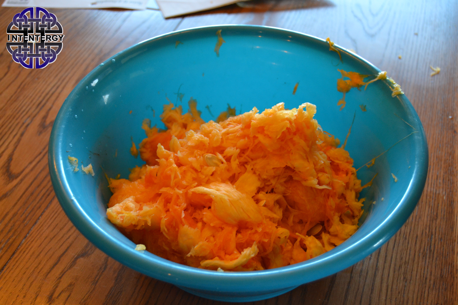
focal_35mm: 48
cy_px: 152
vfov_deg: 28.1
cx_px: 229
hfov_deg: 41.1
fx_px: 611
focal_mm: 32
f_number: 4.5
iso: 1100
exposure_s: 1/60
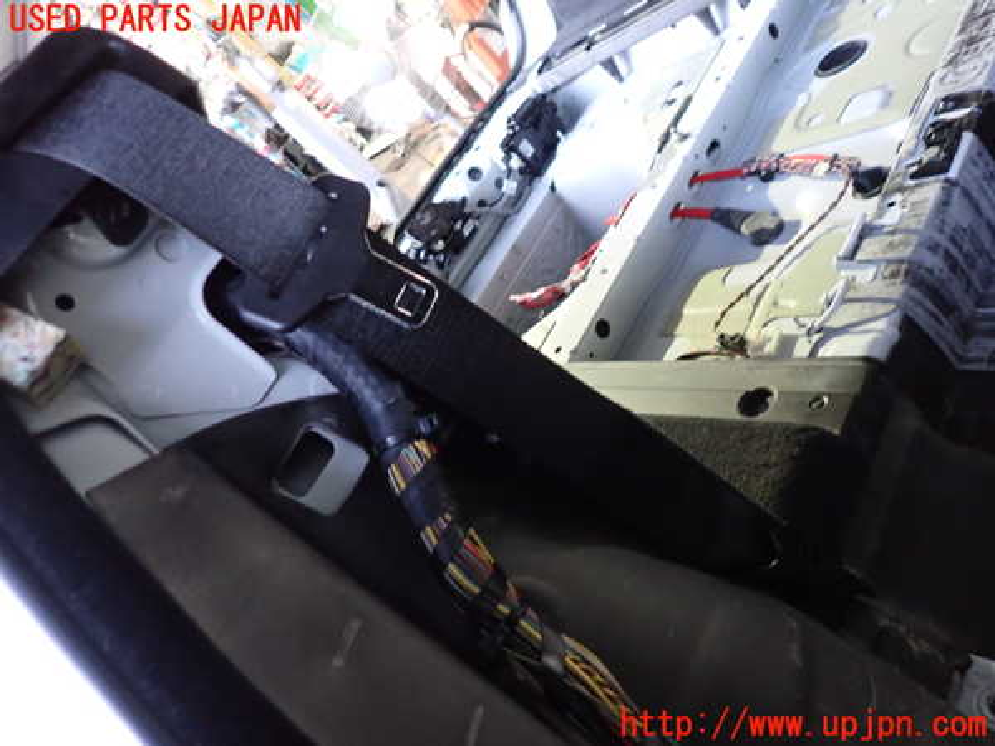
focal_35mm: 25
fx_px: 719
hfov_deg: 69.4
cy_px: 373
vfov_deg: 54.9
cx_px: 498
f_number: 2
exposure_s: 1/13
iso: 800
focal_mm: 4.5
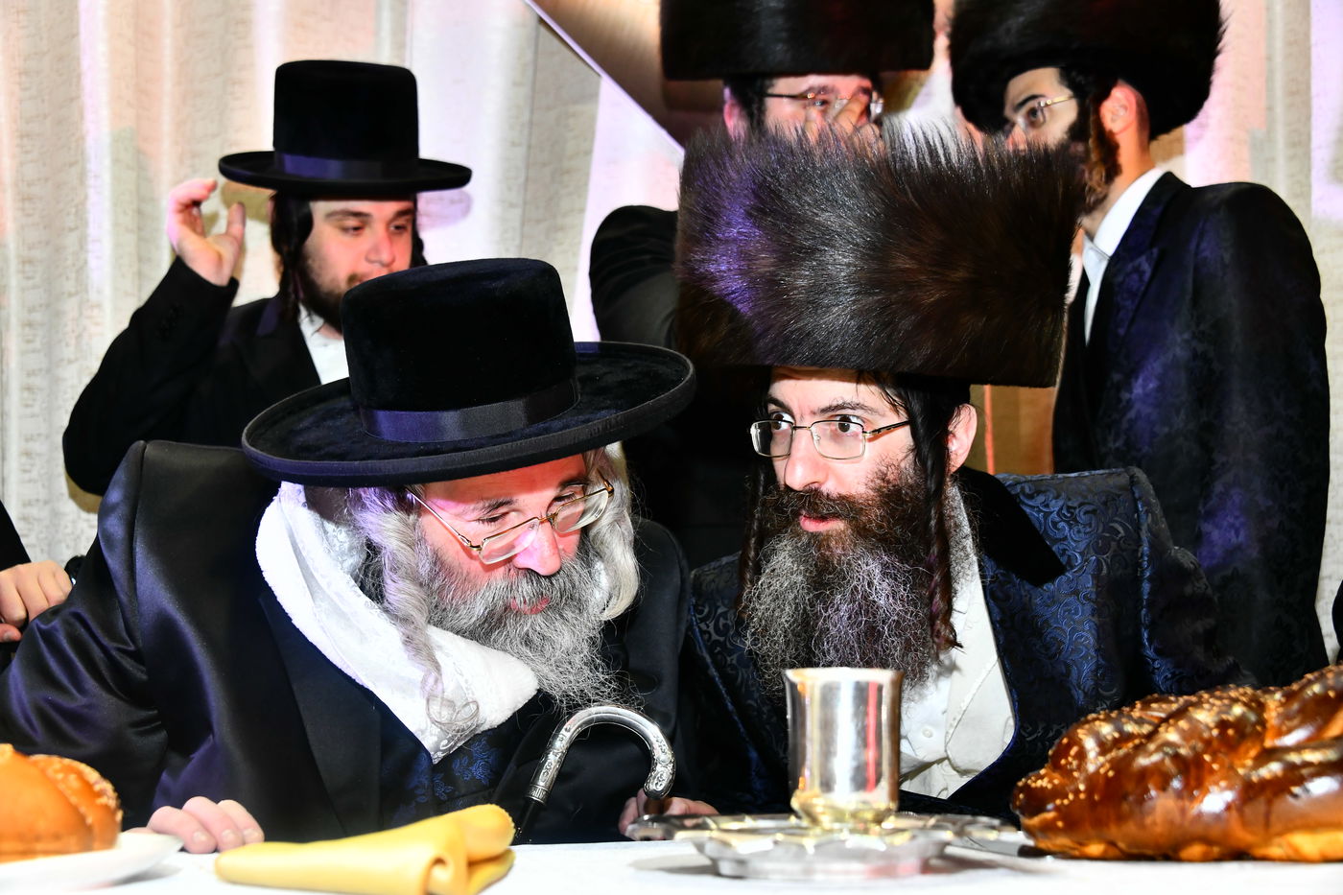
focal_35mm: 48
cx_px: 672
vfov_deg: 28.1
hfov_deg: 41.1
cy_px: 448
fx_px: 1790
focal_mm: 48
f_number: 5.6
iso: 1600
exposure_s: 1/100
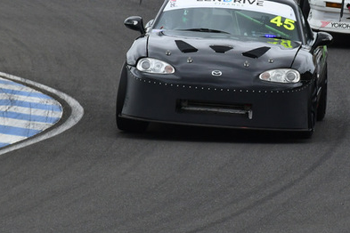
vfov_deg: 1.1
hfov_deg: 1.6
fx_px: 12162
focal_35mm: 1251
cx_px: 223
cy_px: 31
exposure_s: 1/640
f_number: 11
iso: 800
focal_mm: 410
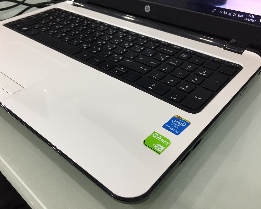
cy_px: 104
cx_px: 121
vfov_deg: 47.1
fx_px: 239
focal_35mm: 31
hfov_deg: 57.1
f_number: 2.2
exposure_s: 1/33
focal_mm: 4.15
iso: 64
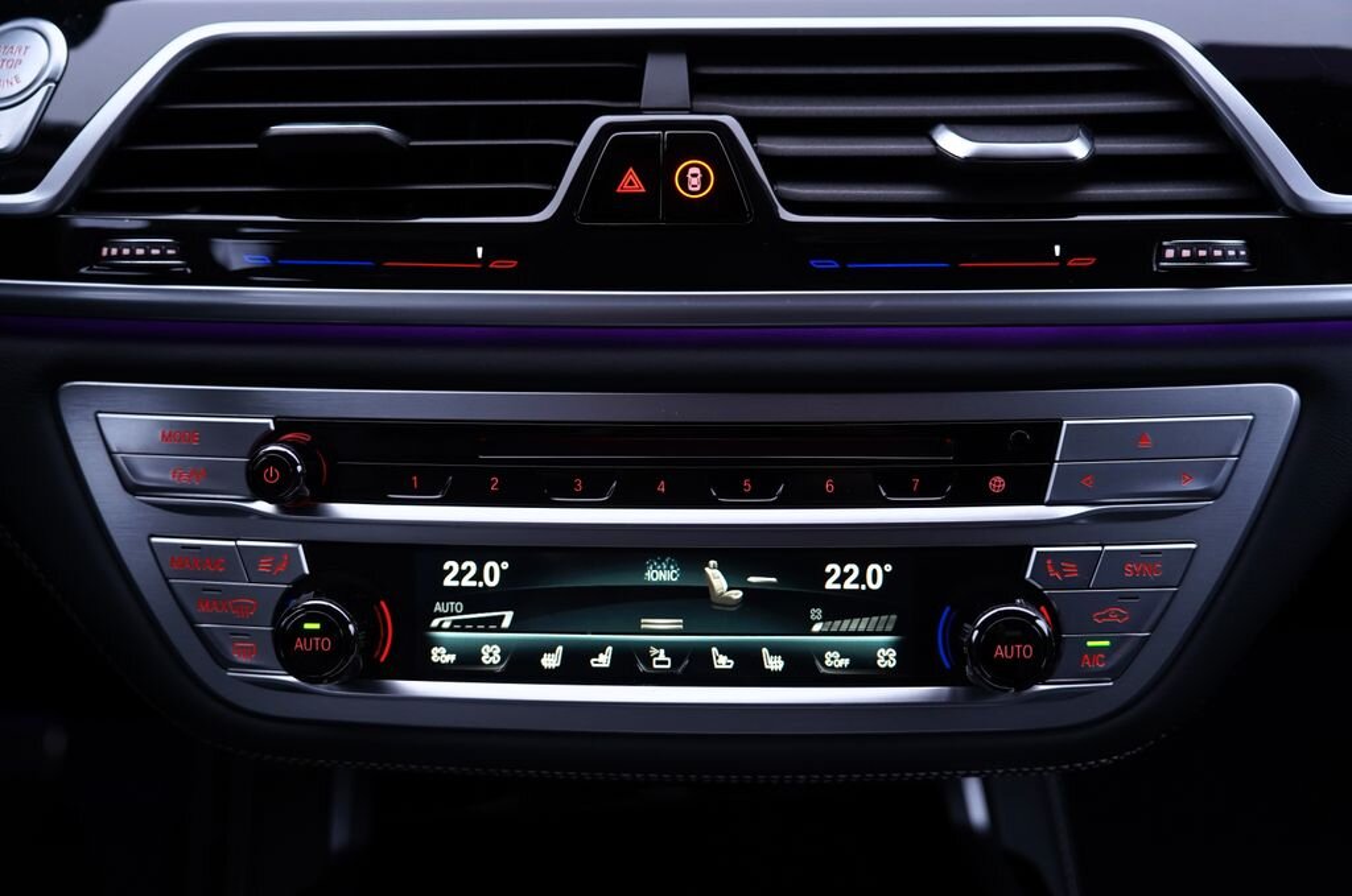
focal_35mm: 34
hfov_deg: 55.9
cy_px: 448
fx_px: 1275
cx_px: 676
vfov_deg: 38.7
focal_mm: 34
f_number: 2.8
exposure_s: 1/60
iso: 1000
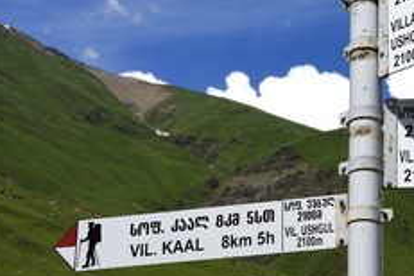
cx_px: 366
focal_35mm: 91
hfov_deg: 21.9
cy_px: 77
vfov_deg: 15.0
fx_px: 1046
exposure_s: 1/250
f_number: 16
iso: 200
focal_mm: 50
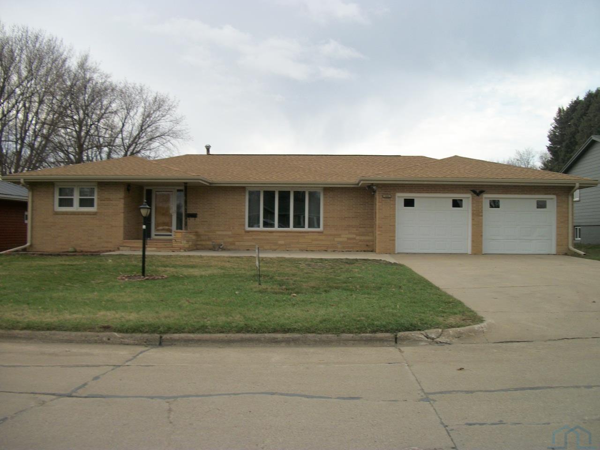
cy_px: 225
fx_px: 555
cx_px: 300
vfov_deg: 44.2
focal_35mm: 32
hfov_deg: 56.8
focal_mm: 5.7
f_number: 8.8
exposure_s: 1/80
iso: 80
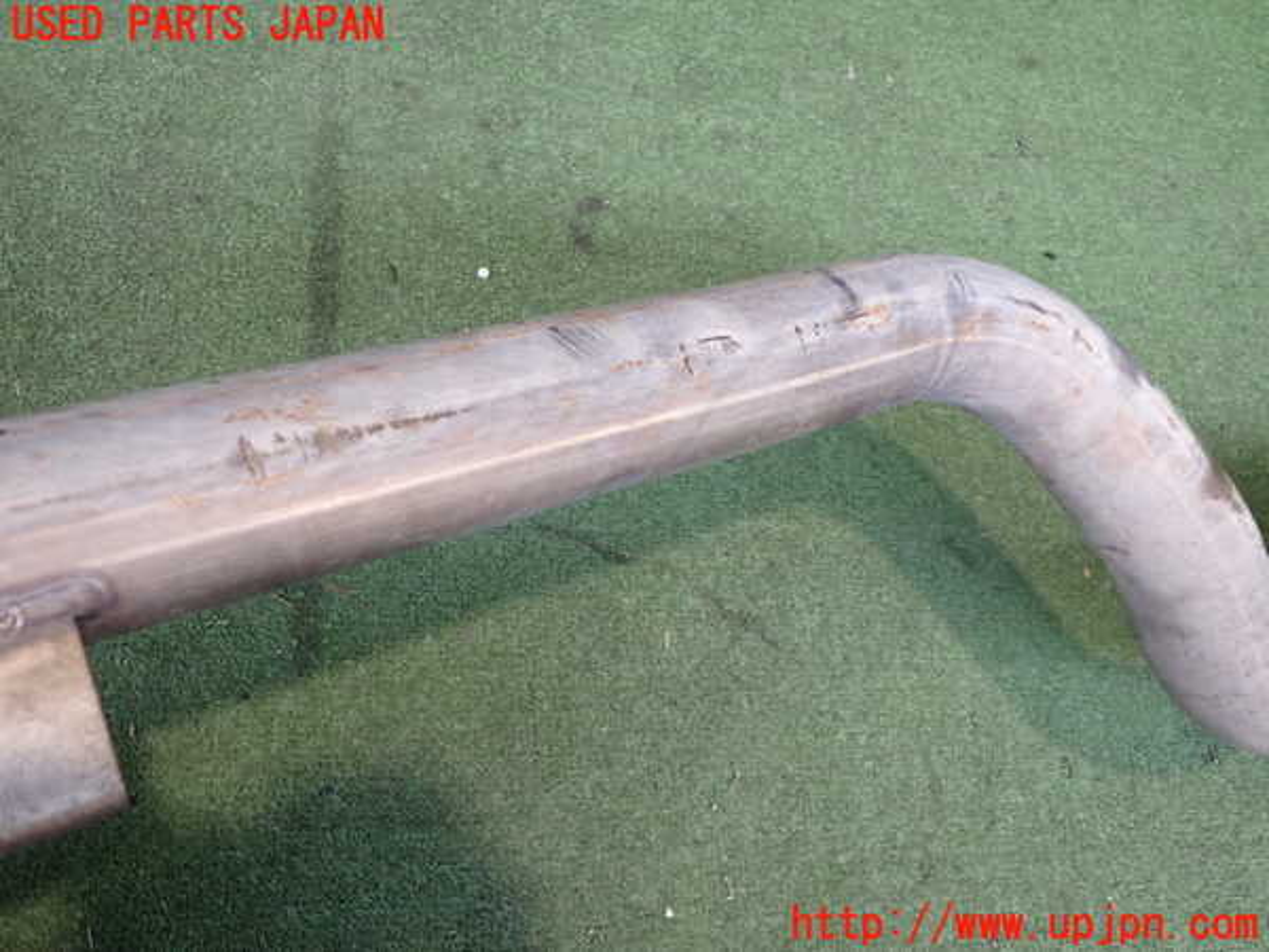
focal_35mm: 30
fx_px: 1100
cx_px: 634
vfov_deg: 46.8
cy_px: 476
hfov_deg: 60.0
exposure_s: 1/50
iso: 250
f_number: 2.3
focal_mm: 5.4
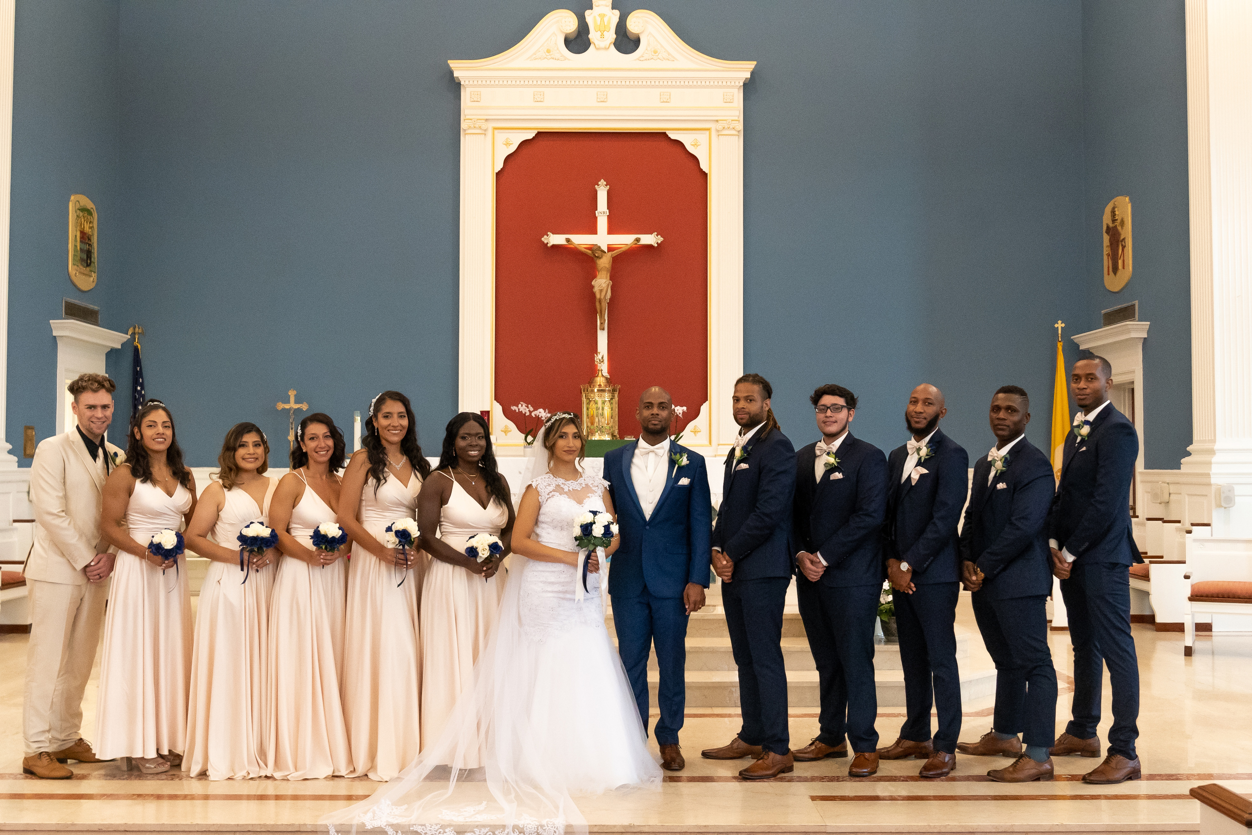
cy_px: 418
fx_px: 1252
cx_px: 626
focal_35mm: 36
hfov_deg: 53.1
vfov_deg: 36.9
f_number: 5
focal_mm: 24
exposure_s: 1/80
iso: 3200
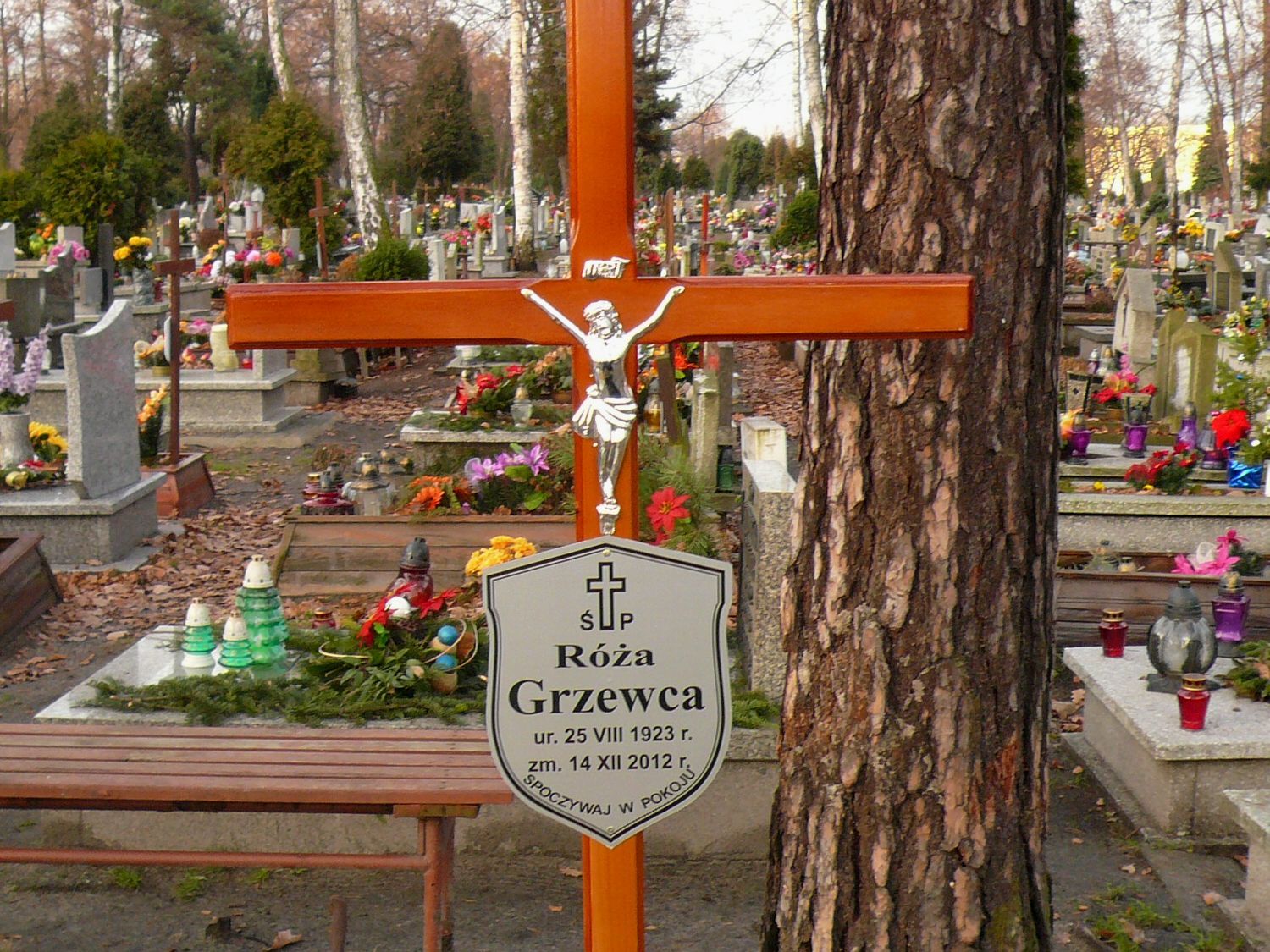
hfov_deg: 42.1
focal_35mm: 45
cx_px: 635
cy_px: 476
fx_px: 1651
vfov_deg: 32.2
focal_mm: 4.9
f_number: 2.9
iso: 100
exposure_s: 1/40
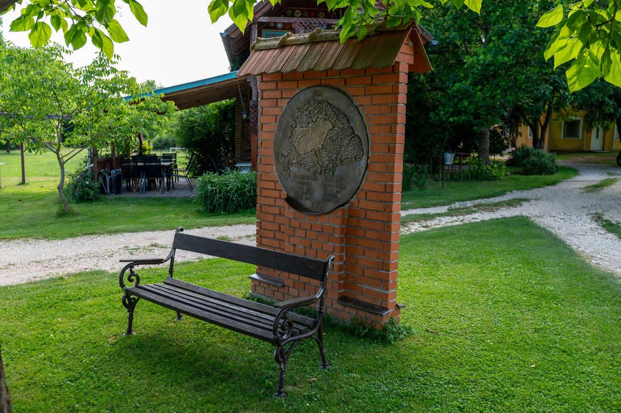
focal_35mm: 33
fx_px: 569
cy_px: 206
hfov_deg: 57.3
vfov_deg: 39.9
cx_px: 310
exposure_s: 1/200
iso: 160
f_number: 3.5
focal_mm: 33
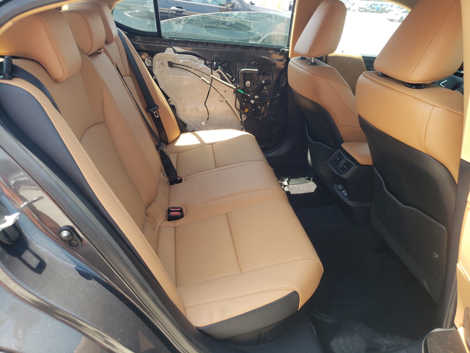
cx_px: 235
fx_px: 353
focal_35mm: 26
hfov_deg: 67.3
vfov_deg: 53.1
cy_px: 176
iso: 50
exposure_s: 1/312
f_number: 1.5
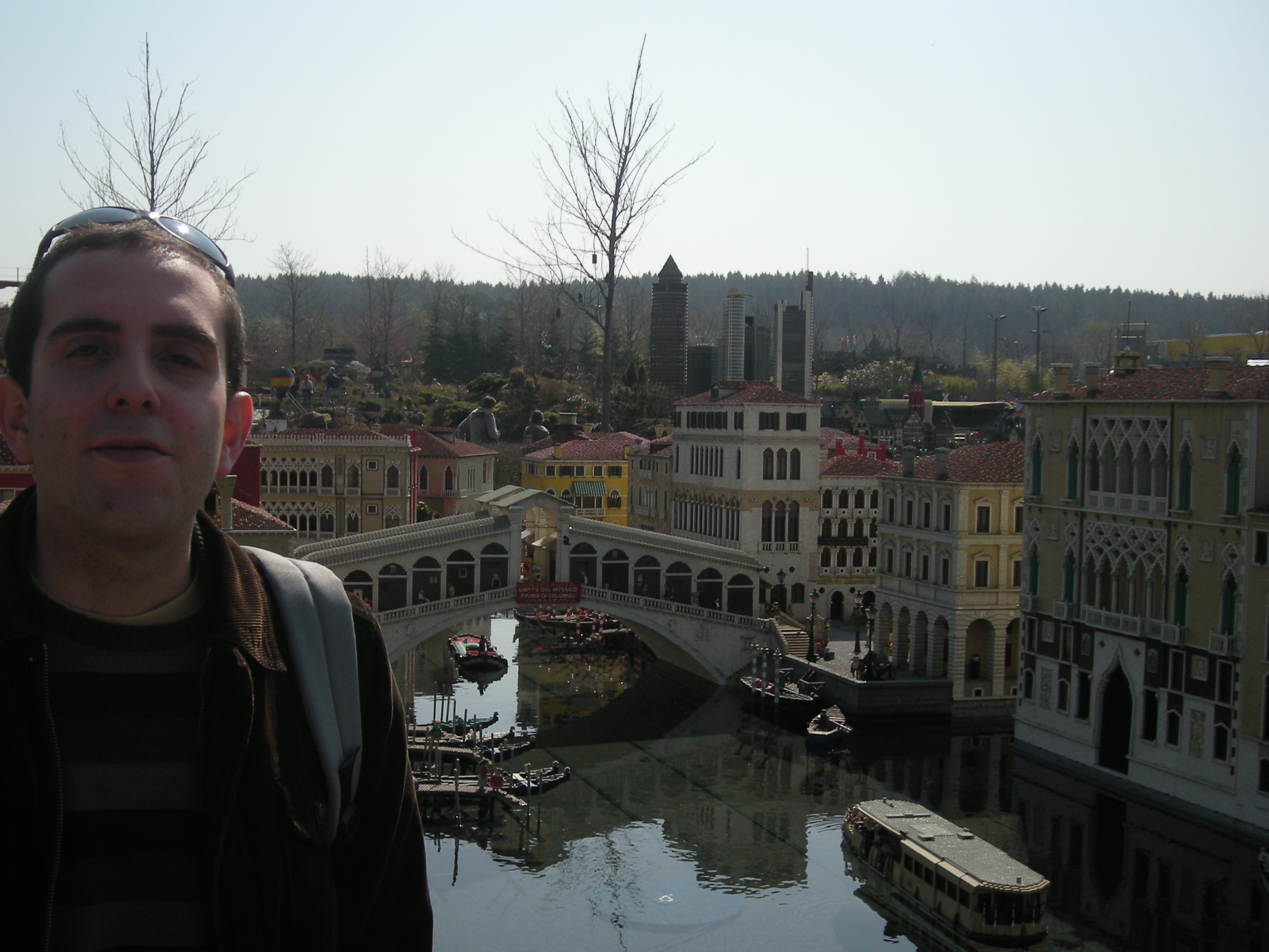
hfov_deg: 41.8
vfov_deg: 32.2
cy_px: 502
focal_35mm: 45
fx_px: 1650
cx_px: 495
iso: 64
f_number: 5.7
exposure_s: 1/502
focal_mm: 5.7
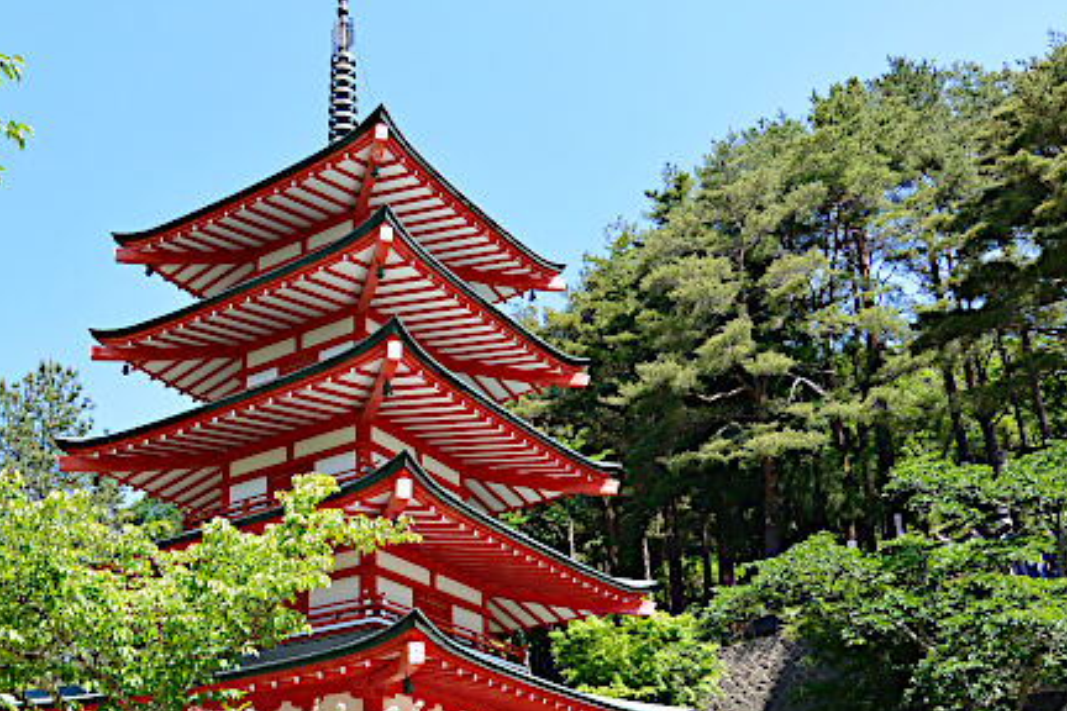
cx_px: 331
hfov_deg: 47.4
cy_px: 460
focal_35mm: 40
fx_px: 1185
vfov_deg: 33.2
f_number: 4.5
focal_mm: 10
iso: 160
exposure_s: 1/400
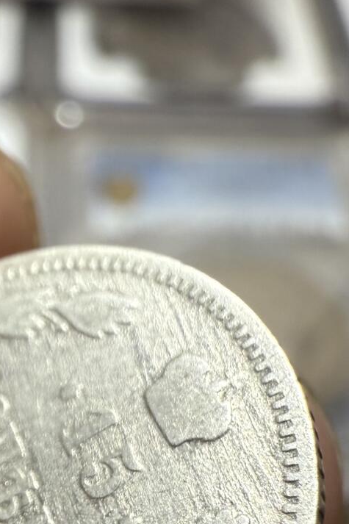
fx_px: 916
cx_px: 34
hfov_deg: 21.1
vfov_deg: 29.9
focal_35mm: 63
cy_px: 517
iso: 250
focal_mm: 2.22
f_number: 2.2
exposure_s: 1/72
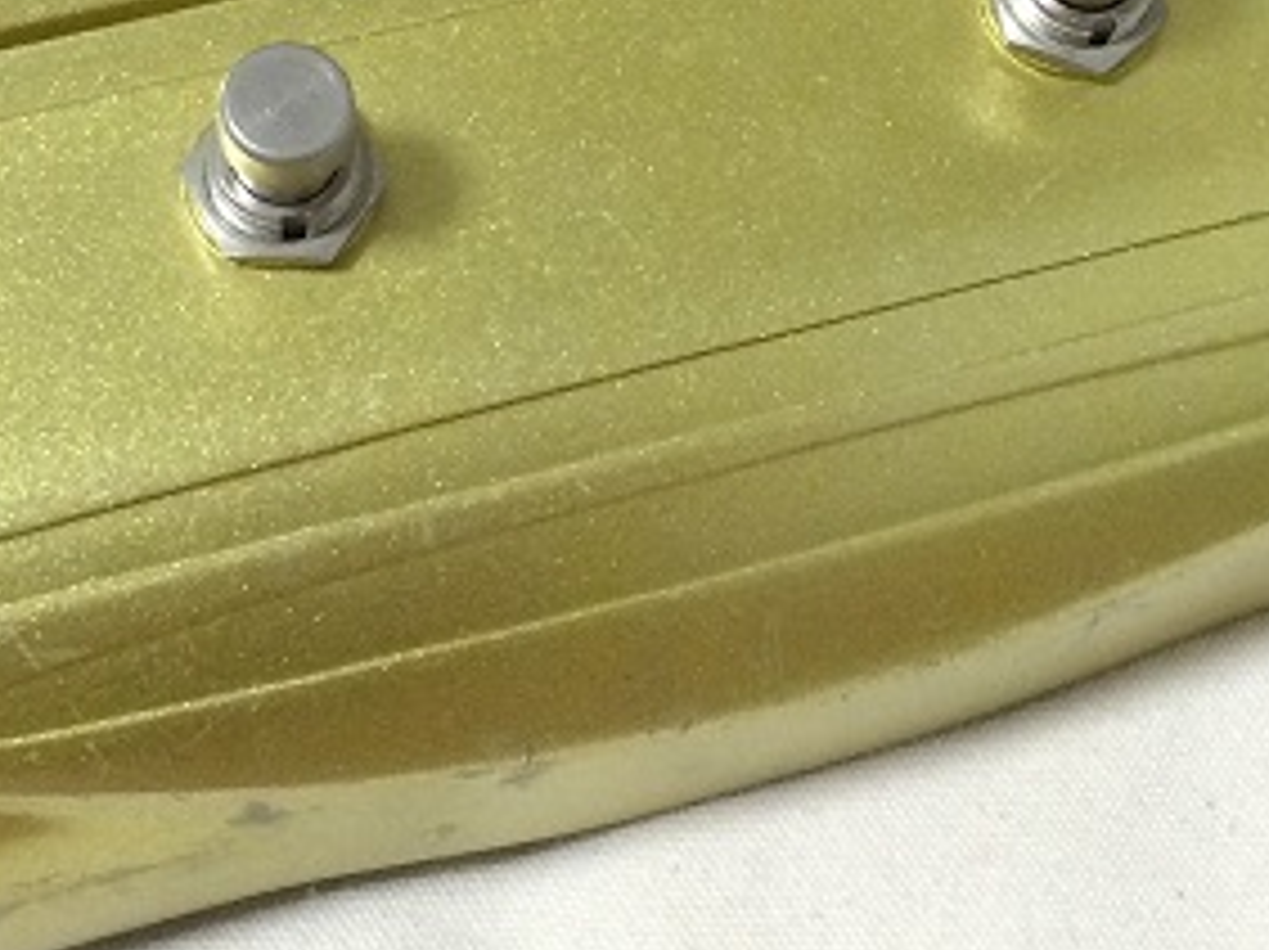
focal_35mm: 84
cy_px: -72
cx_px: 554
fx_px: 3077
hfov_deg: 23.3
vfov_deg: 17.0
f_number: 2.2
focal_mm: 4.15
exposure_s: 1/33
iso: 200
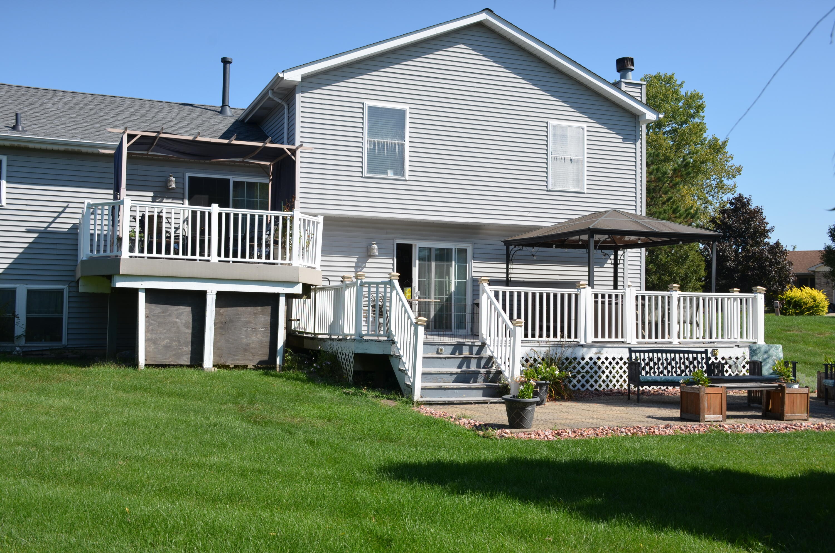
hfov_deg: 49.6
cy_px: 276
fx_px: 903
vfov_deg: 34.1
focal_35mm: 39
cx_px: 418
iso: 125
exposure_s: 1/250
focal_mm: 26
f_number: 8
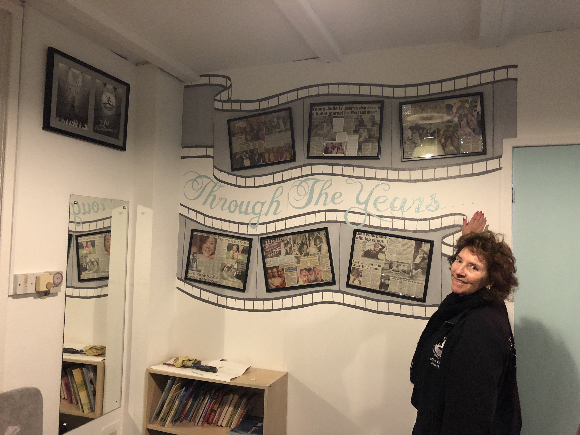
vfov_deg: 49.7
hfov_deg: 63.4
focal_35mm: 28
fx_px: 469
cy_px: 218
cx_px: 290
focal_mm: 3.99
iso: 80
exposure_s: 1/5
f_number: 1.8
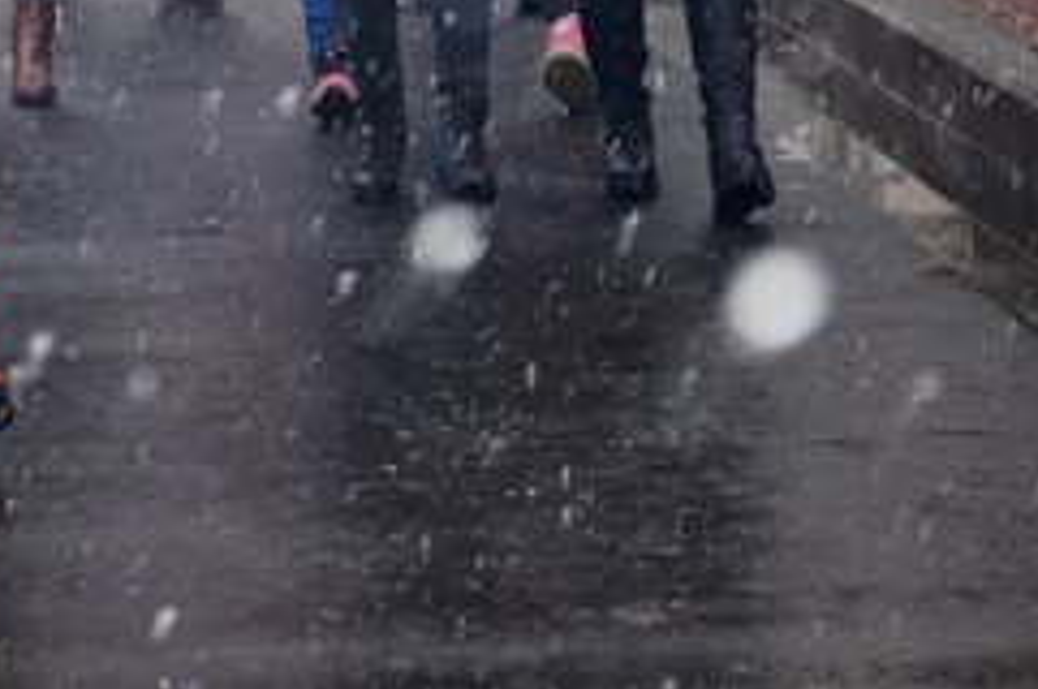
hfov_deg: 6.5
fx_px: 9135
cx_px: 0
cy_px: -161
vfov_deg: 4.3
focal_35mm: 317
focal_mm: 85
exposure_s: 1/60
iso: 640
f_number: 5.6
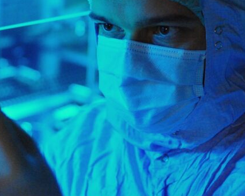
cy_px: 62
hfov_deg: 17.0
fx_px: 819
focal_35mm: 113
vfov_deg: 13.6
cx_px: 150
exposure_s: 1/80
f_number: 2.8
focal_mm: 50
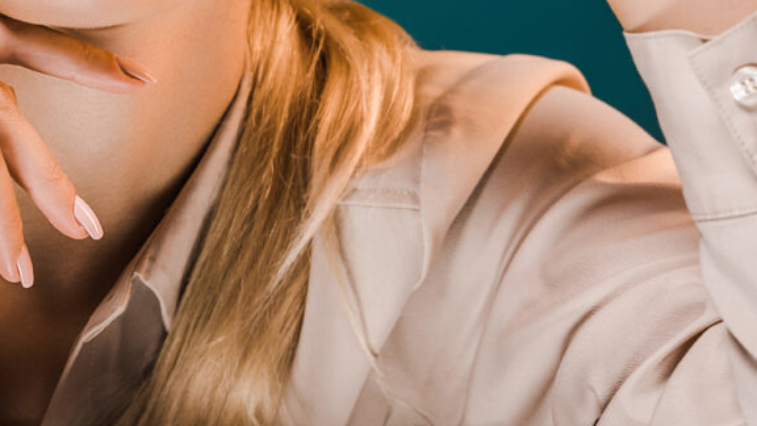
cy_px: 12
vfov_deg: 4.3
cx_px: -138
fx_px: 5620
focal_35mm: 280
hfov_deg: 7.6
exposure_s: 1/200
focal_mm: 110
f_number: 7.1
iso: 100
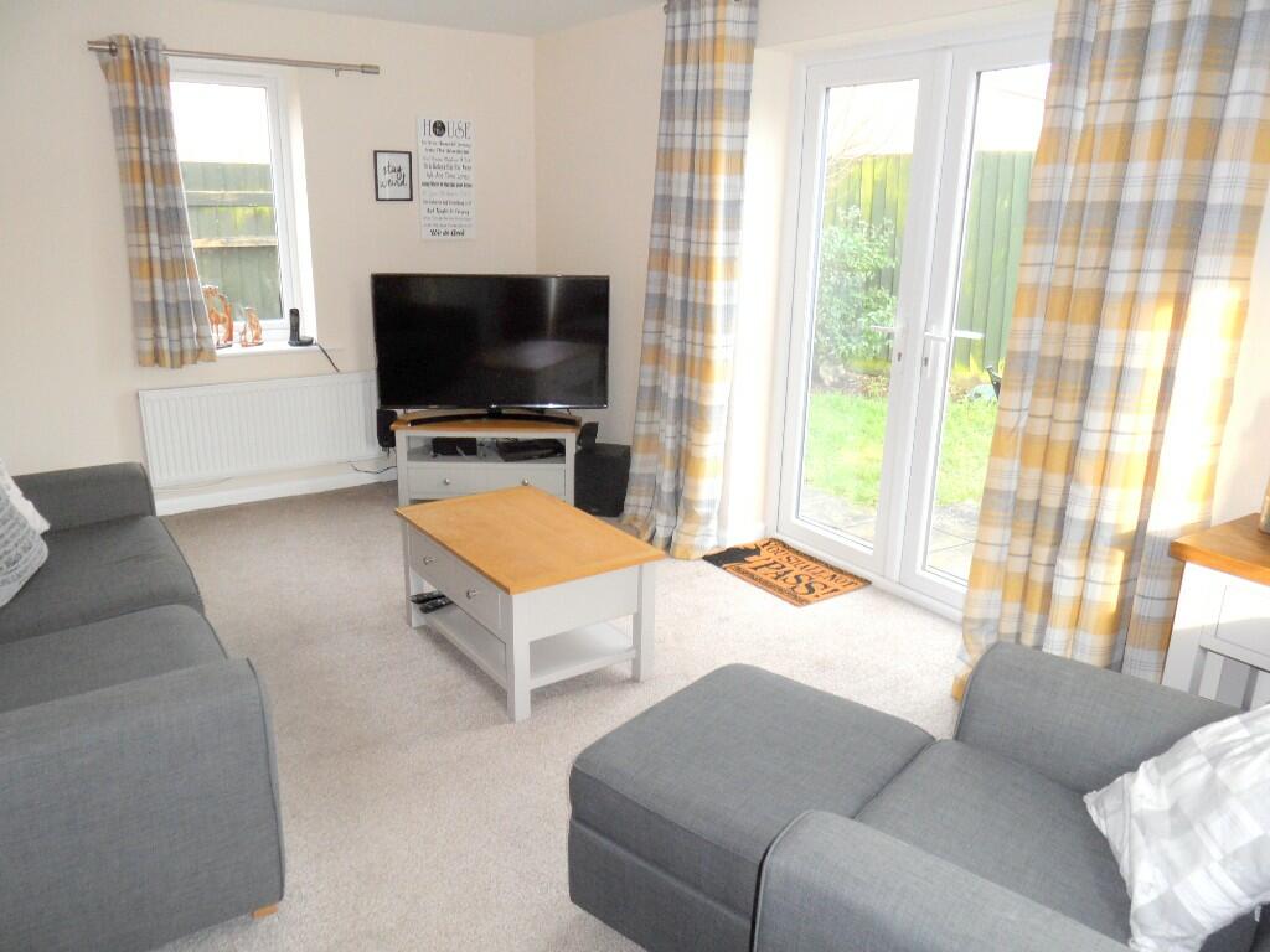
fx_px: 881
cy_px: 476
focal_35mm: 24
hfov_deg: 71.6
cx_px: 635
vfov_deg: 56.8
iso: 120
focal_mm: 3.9
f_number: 3.2
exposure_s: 1/30
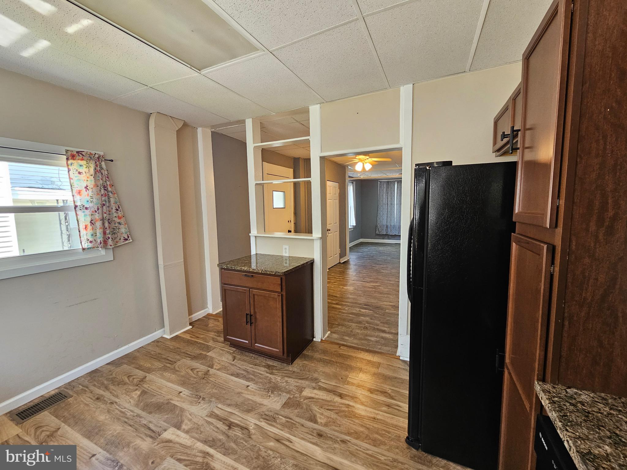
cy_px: 235
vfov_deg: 89.9
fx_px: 235
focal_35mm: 13
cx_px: 314
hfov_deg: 106.2
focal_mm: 2.2
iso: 160
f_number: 2.2
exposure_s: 1/60
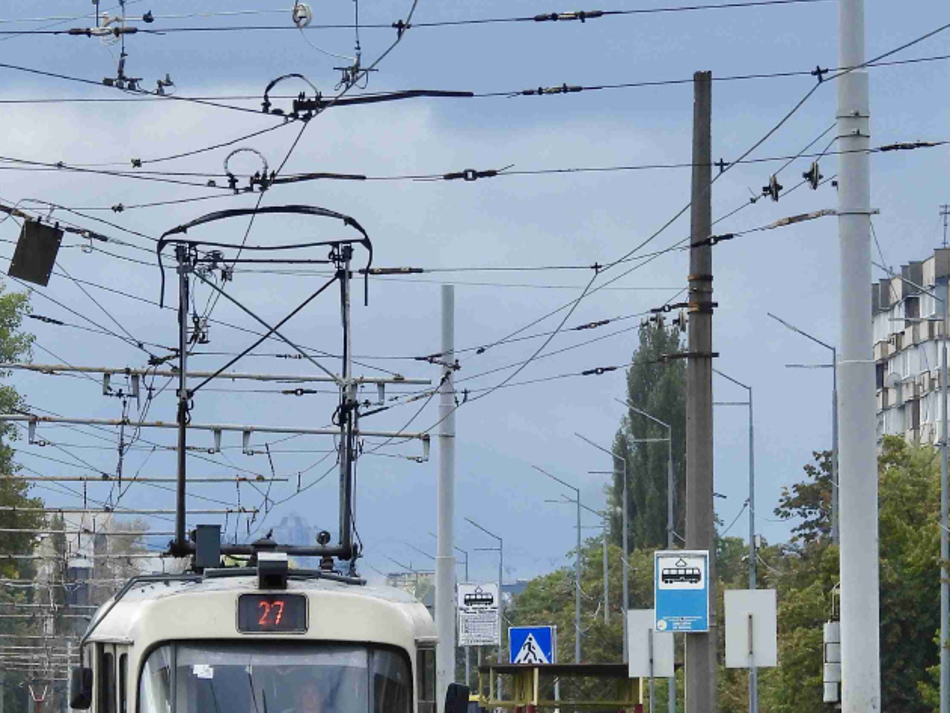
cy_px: 366
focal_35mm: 495
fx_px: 13590
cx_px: 317
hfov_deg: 4.0
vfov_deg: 3.0
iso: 100
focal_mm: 42.8
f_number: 4.5
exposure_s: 1/400
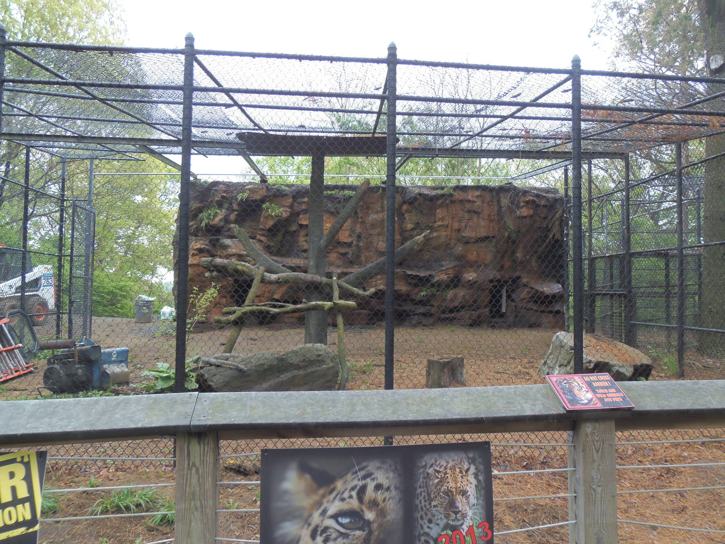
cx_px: 362
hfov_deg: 71.6
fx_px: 503
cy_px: 272
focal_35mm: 24
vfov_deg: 56.8
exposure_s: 1/30
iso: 64
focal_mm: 4.3
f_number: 2.9
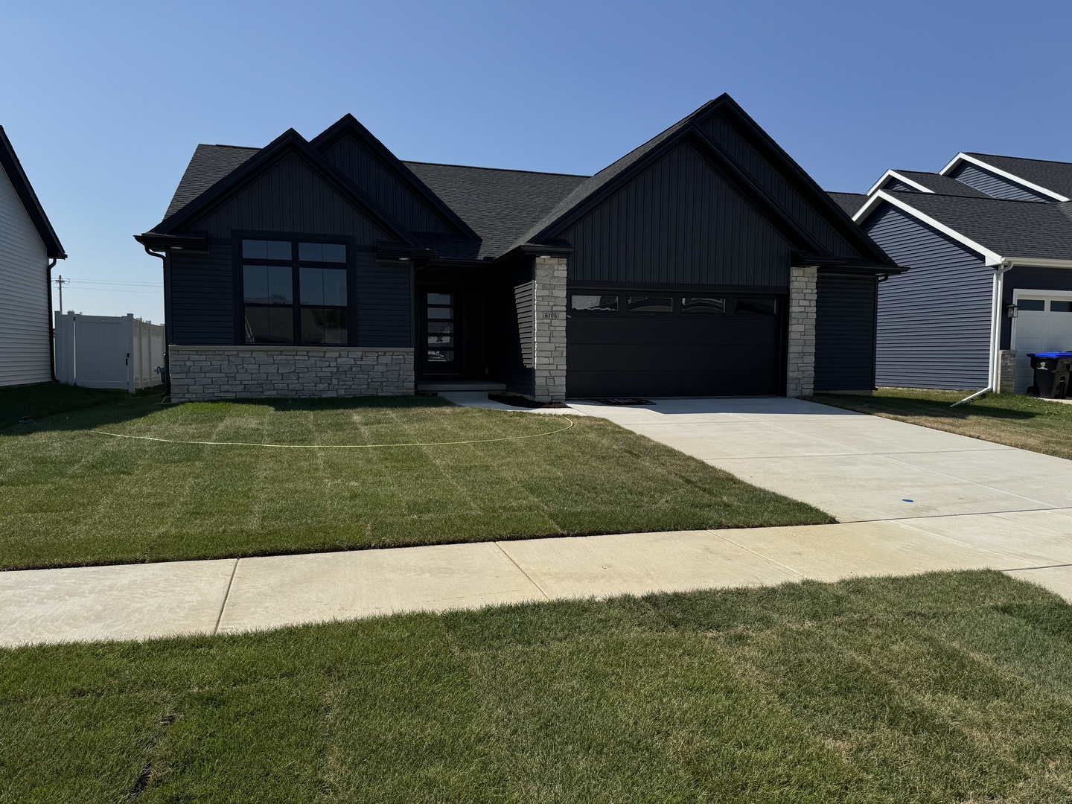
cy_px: 402
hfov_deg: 71.6
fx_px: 743
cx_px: 536
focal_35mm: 24
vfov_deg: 56.8
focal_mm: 6.76
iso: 80
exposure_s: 1/9009
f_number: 1.78
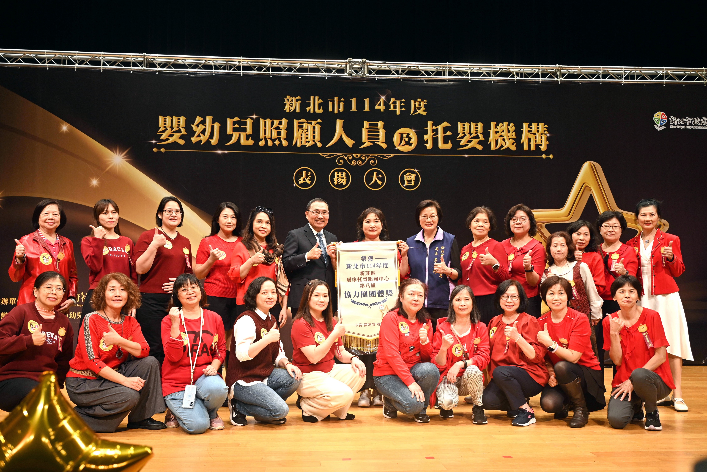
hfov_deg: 58.7
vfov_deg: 41.1
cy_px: 236
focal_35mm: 32
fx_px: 628
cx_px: 354
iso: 320
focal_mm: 32
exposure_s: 1/125
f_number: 4
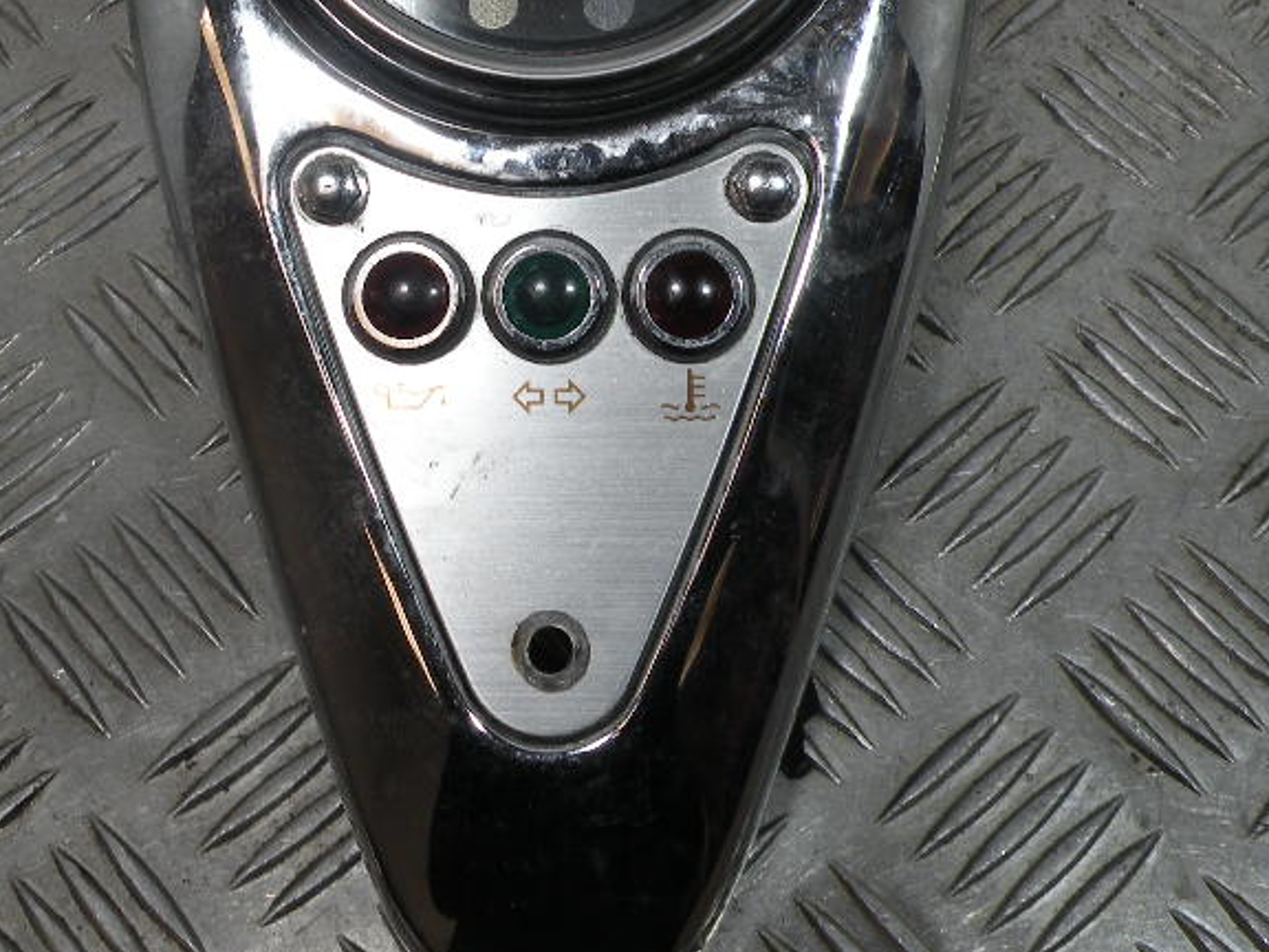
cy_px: 245
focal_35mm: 48
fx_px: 1760
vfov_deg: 29.8
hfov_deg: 39.6
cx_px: 546
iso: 64
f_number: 4
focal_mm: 4.7
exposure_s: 1/113
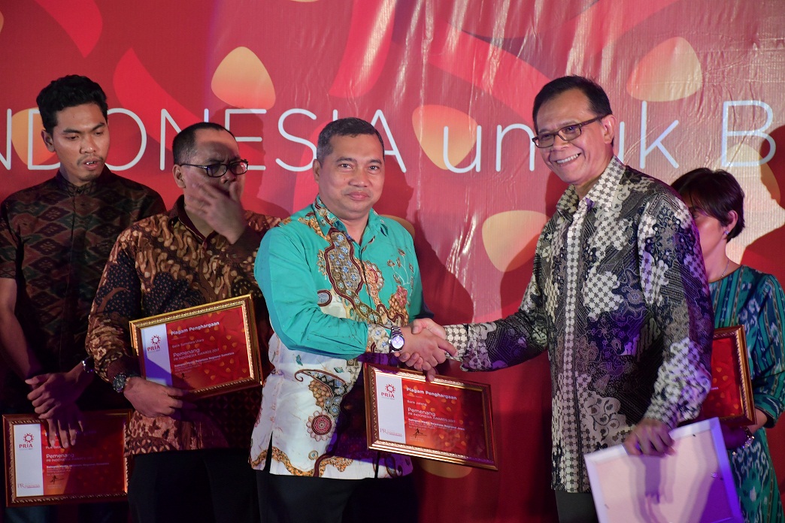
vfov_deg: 10.8
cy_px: 262
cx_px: 392
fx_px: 2780
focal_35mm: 128
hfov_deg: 16.1
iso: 1600
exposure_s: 1/80
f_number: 5.6
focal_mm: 85
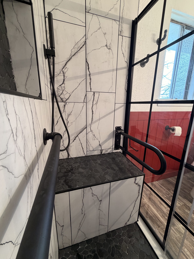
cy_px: 130
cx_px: 97
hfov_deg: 85.7
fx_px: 105
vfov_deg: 102.1
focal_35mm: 14
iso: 250
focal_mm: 2.22
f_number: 2.2
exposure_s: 1/120
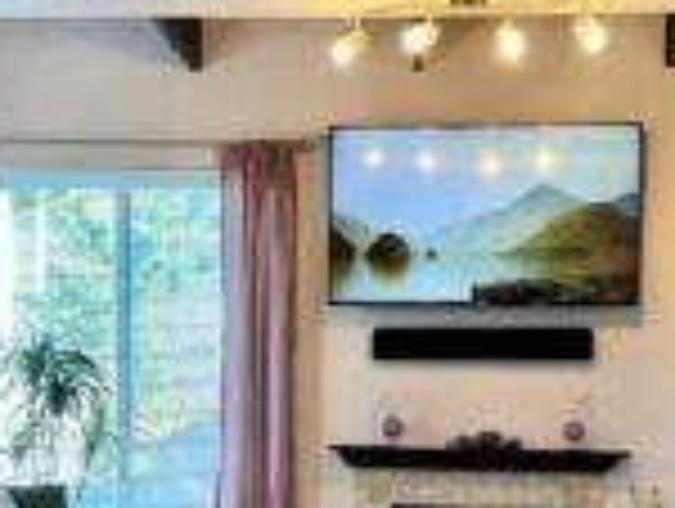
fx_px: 1250
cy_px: 463
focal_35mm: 64
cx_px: 338
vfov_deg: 22.4
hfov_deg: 30.2
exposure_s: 1/60
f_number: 1.78
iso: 160
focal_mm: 6.76
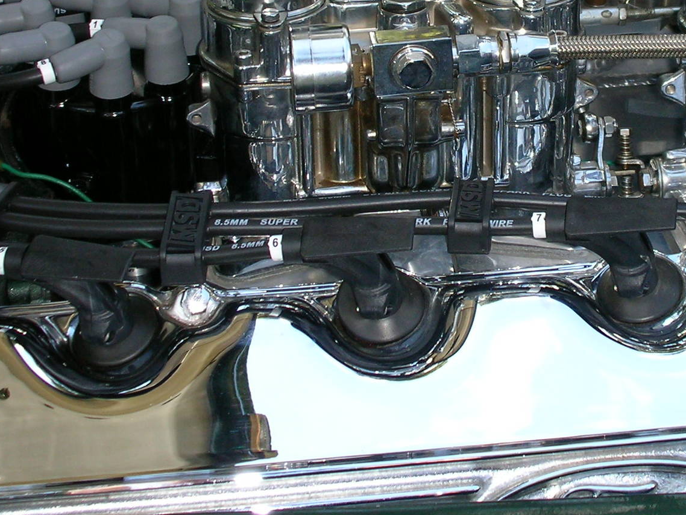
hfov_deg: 20.1
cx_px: 467
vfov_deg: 15.1
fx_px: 1923
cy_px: 43
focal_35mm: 97
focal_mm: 7.7
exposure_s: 1/110
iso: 50
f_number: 3.5
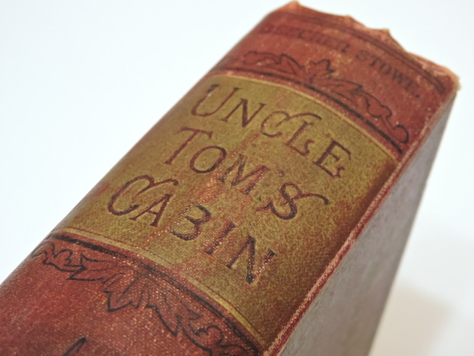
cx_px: 237
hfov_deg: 29.8
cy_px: 178
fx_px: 890
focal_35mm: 65
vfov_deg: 22.6
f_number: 4.2
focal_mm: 11.6
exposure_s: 1/50
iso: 800
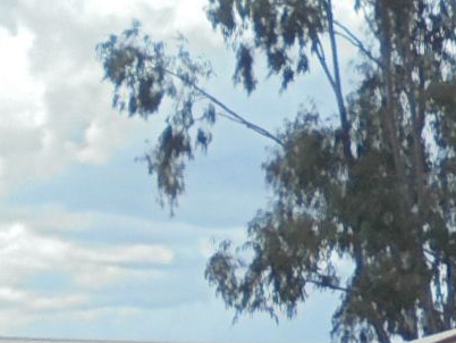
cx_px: 597
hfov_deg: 8.9
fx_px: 2887
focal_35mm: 219
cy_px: 606
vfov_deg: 6.6
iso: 100
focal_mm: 6.1
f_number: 4
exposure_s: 1/800
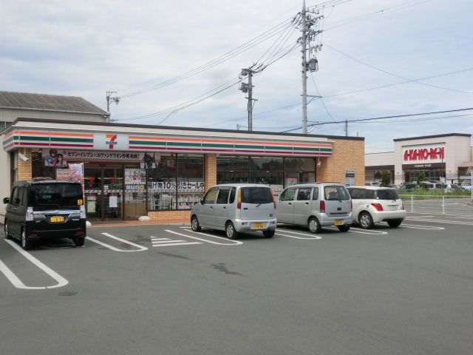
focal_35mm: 38
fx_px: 519
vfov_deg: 37.7
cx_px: 236
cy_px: 178
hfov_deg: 49.0
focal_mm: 6.67
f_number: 3.9
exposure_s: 1/1000
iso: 80
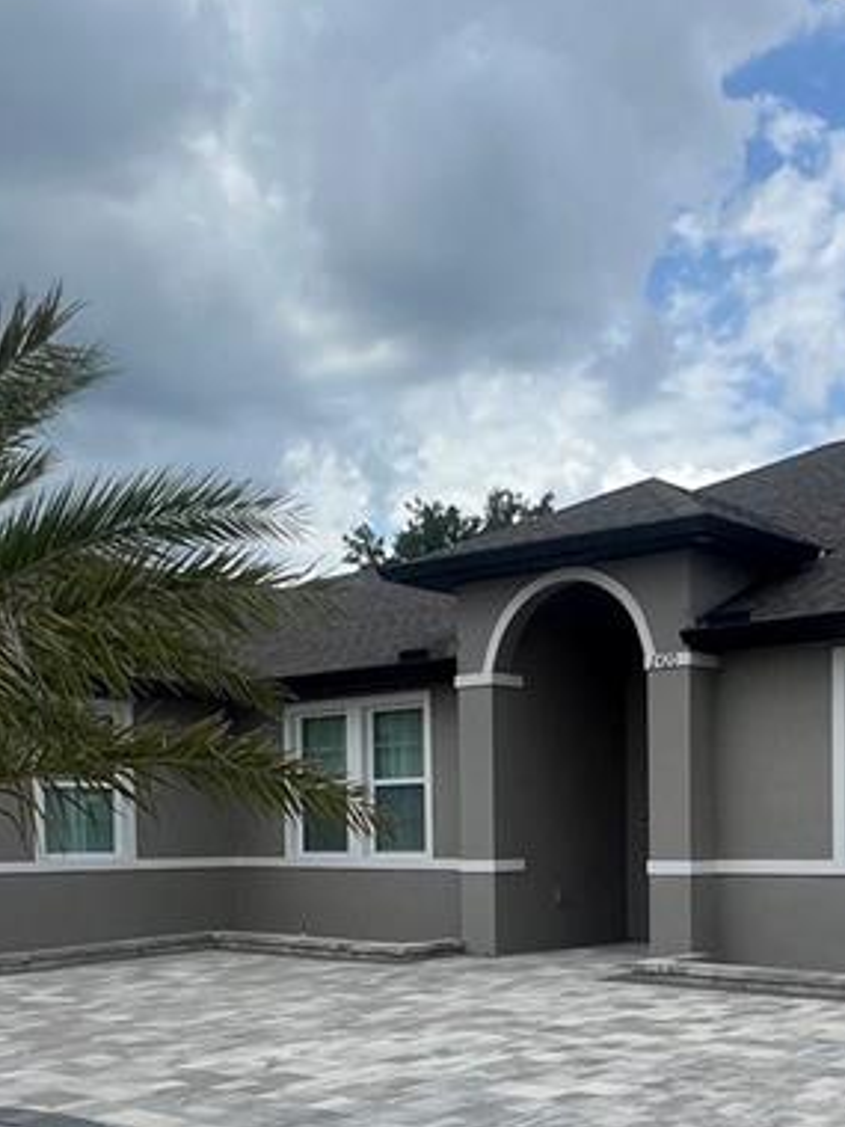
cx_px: 614
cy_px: 890
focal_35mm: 41
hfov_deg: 34.5
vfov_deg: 43.8
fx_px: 1334
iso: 32
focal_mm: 1.57
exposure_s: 1/2179
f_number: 1.8
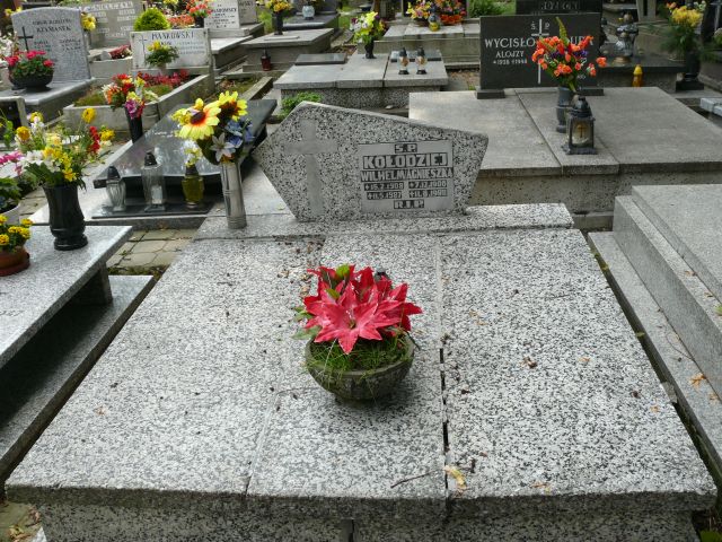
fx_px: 730
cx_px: 361
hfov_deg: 52.6
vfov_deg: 40.7
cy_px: 271
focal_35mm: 35
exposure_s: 1/200
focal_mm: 7.4
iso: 100
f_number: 4.5
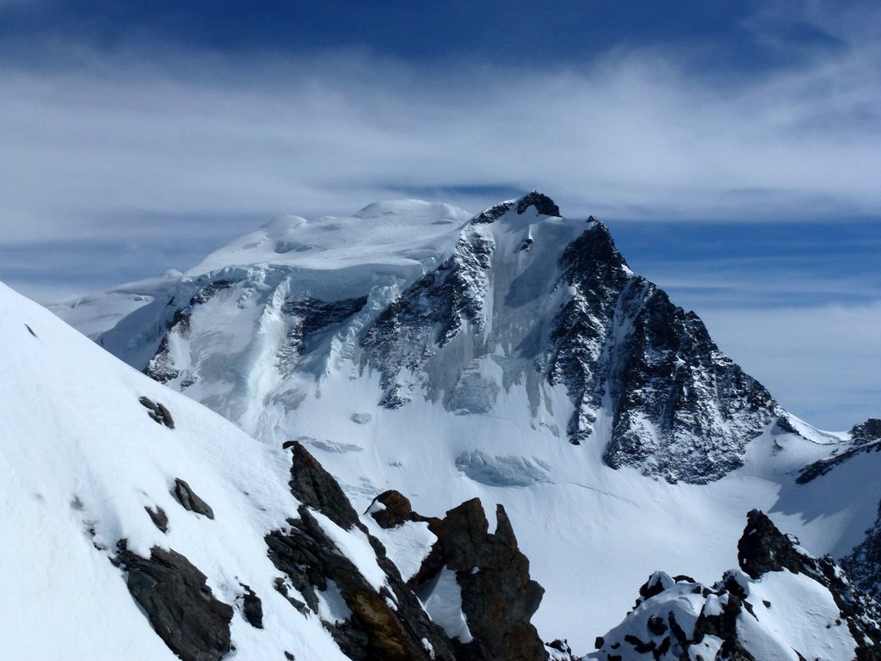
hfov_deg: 49.0
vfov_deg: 37.7
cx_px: 440
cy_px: 330
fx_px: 967
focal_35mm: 38
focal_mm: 6.8
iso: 100
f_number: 5.6
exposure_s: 1/2500
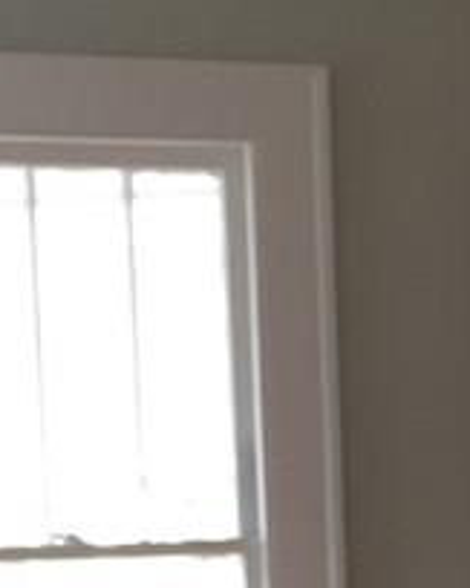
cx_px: 709
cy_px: 683
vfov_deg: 13.3
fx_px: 2471
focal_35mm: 142
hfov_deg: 10.5
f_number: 2.2
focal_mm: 4.15
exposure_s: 1/30
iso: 64
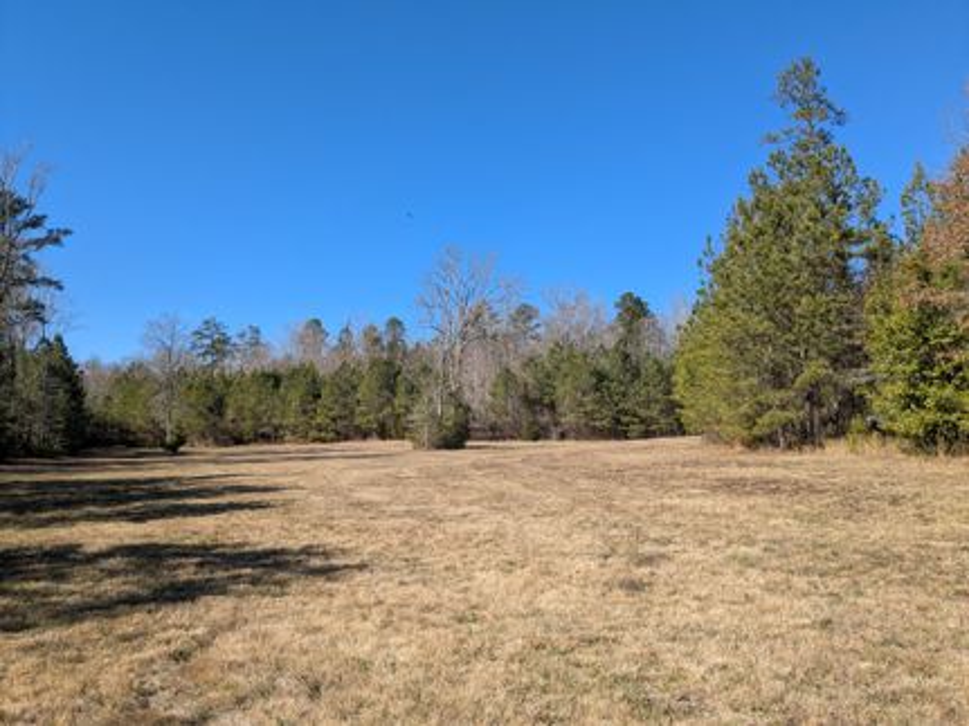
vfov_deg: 51.3
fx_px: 756
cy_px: 363
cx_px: 484
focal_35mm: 27
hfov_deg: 65.3
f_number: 1.73
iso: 57
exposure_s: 1/2128
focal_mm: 4.38
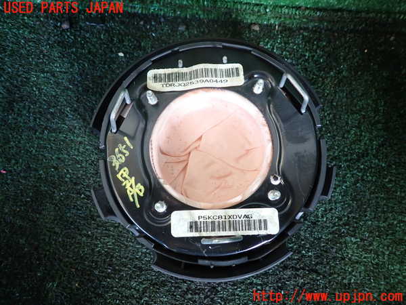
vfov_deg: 54.9
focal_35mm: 25
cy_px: 152
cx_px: 203
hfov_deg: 69.4
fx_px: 293
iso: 160
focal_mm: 4.5
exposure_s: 1/60
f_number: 2
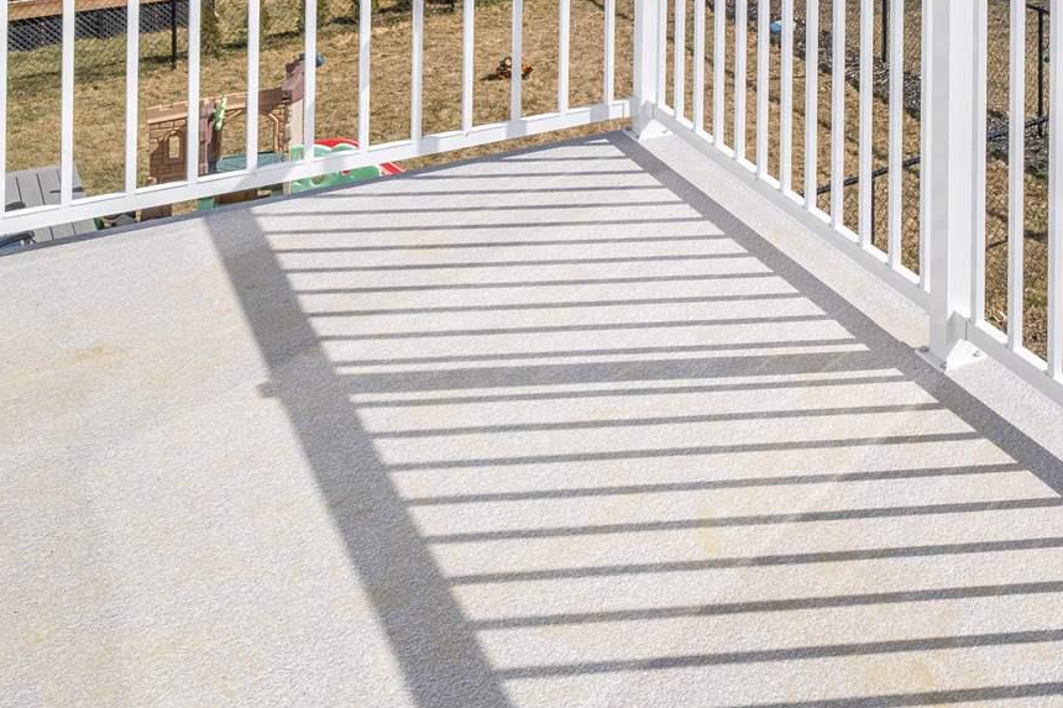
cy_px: -383
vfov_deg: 21.9
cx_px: 1063
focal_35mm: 50
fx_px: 1476
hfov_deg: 35.8
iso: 160
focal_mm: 14
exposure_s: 1/800
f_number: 8
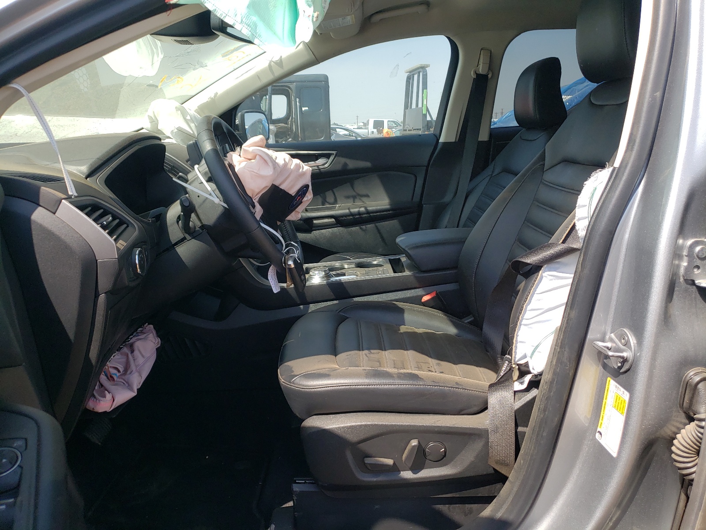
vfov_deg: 53.1
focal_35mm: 26
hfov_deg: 67.3
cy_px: 265
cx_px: 353
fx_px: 530
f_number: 1.5
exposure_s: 1/1111
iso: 50
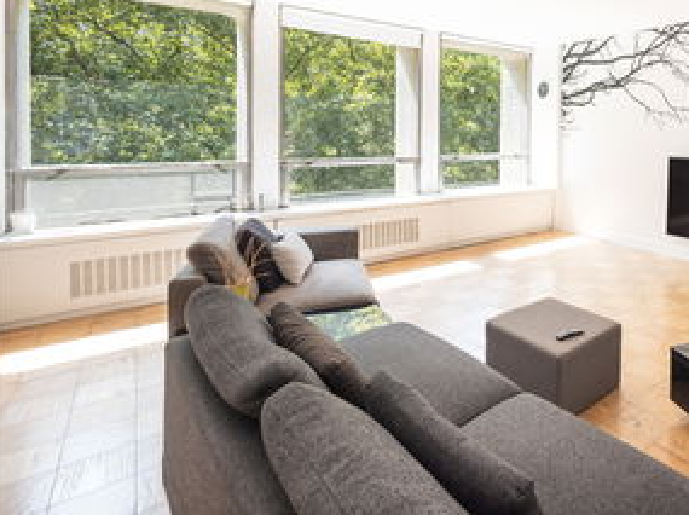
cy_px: 150
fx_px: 417
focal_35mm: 21
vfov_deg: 60.9
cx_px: 511
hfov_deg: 73.8
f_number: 4
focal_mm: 7
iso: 160
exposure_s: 1/200
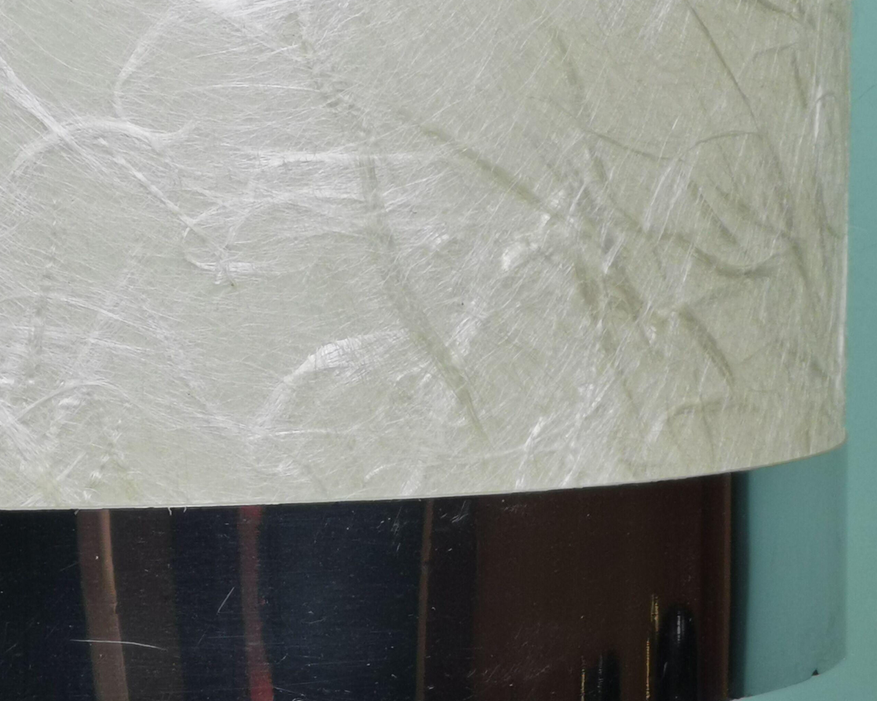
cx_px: 398
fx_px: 5296
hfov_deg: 9.5
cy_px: 394
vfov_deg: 7.6
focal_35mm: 204
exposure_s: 1/100
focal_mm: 7.48
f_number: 2.4
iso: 80
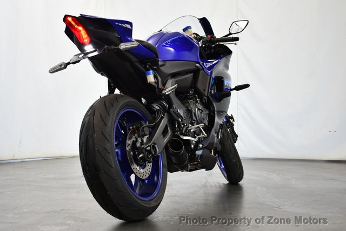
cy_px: 116
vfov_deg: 20.1
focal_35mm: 68
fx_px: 654
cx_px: 173
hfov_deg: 29.6
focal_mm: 34
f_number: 4.5
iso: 1100
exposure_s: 1/125
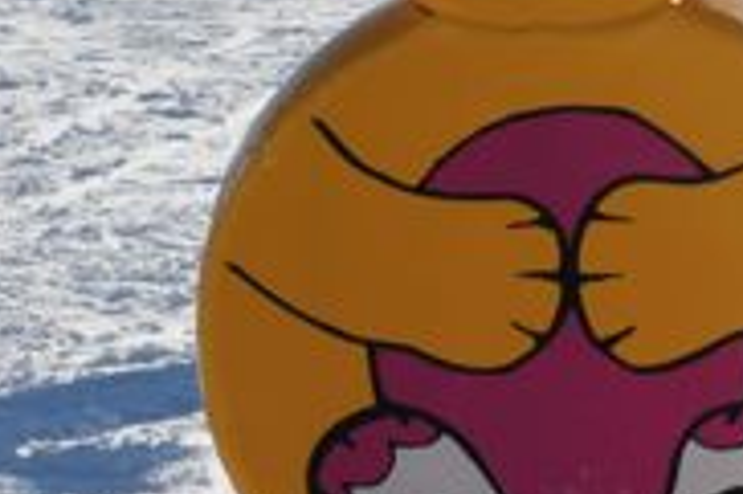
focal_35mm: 462
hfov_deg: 4.4
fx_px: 9526
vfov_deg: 3.0
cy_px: -27
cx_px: 1421
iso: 200
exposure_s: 1/640
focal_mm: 70
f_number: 13
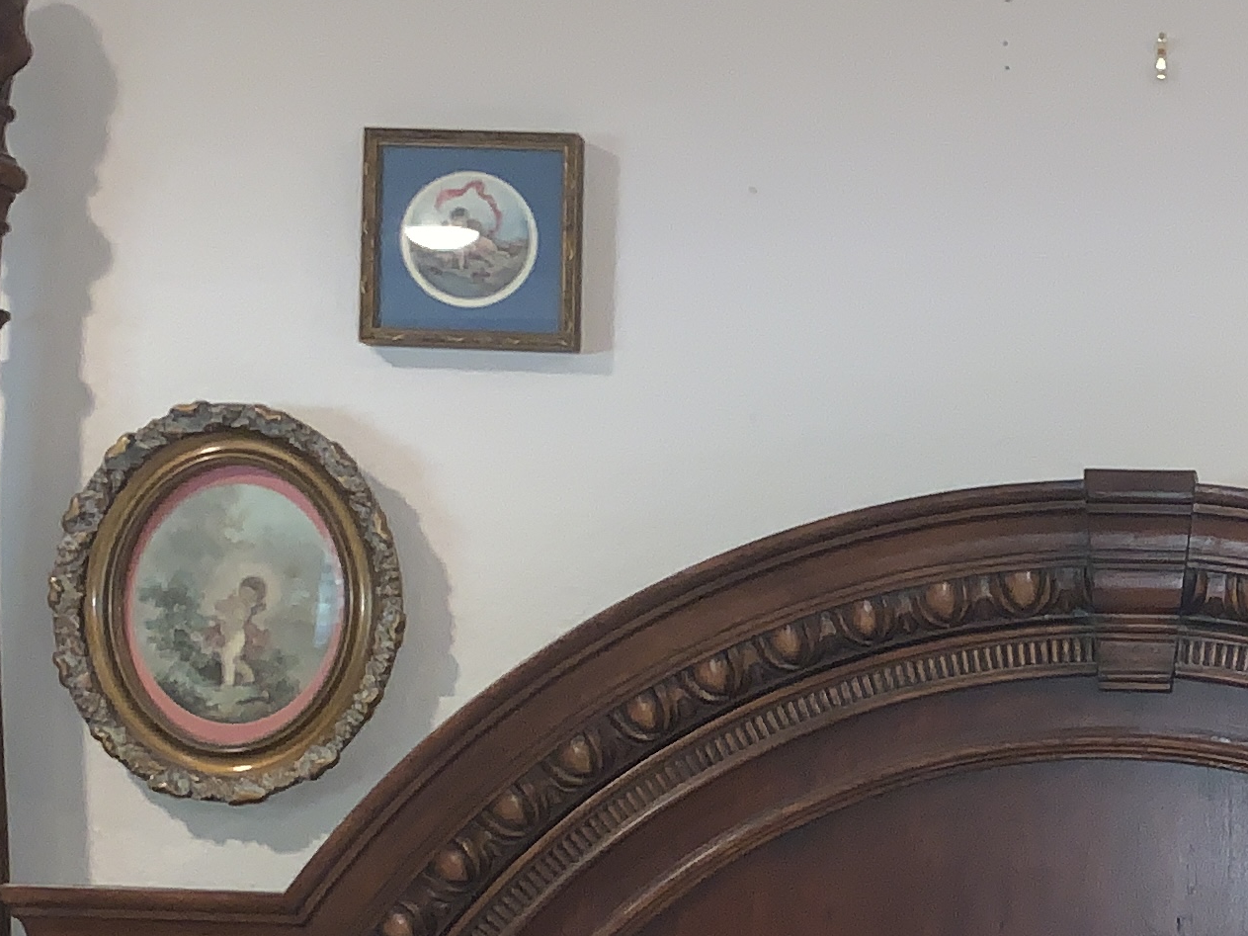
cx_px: 1190
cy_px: 802
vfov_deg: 17.6
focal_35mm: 83
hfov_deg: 22.8
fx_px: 2992
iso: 80
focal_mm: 4.25
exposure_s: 1/15
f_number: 1.8
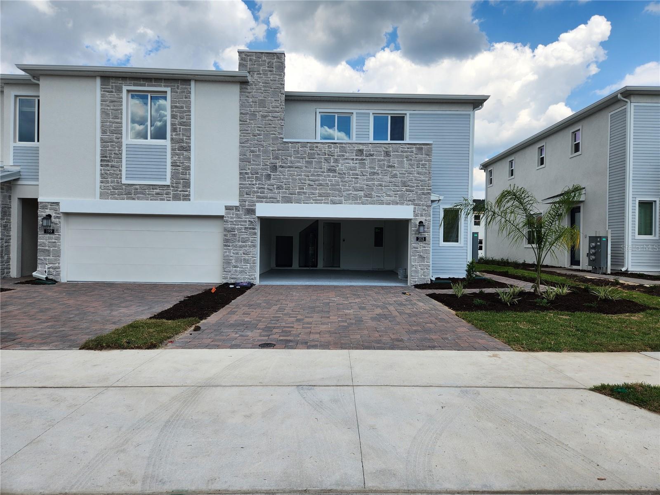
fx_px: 439
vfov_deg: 58.9
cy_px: 248
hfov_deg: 73.9
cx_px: 330
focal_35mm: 23
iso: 20
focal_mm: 5.4
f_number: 1.8
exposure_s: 1/1395
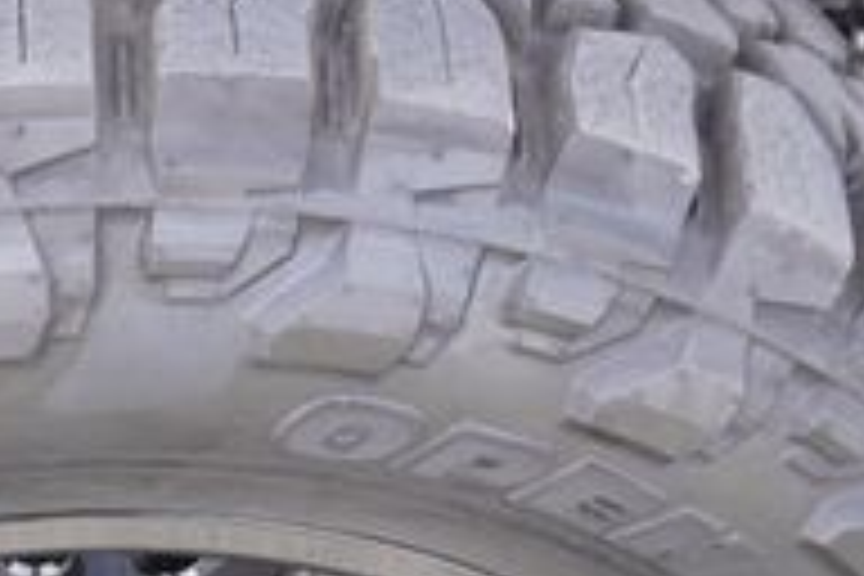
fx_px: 1920
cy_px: 504
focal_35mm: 80
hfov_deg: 23.9
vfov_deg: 16.9
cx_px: -54
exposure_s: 1/60
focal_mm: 16
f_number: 4
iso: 125
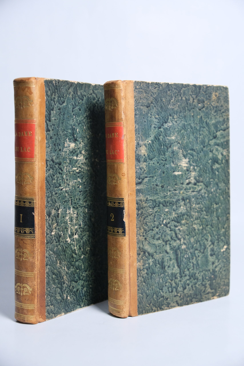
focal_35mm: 48
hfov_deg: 28.1
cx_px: 122
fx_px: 488
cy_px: 183
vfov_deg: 41.1
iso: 1600
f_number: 4
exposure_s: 1/100
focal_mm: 32.1
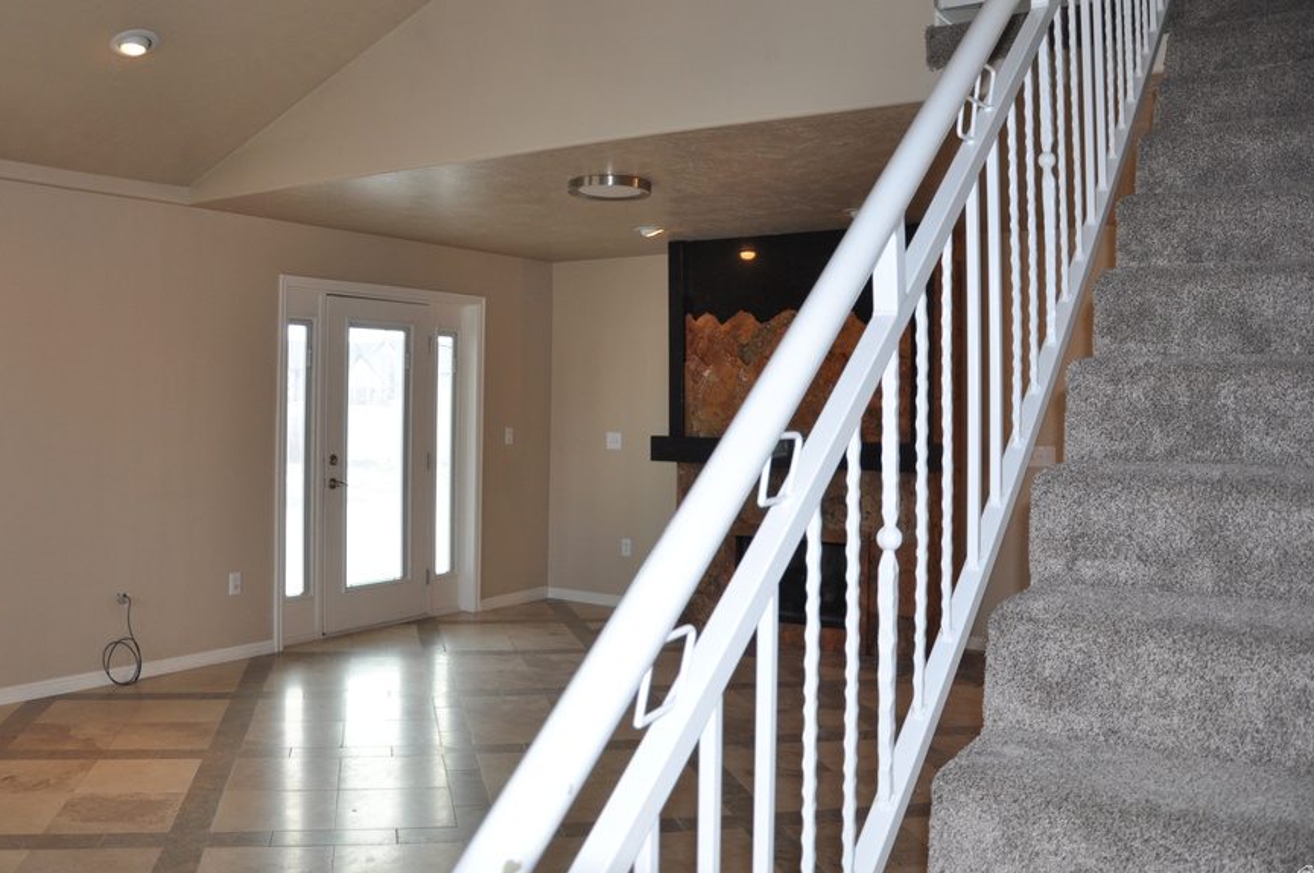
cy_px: 371
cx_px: 543
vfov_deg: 40.9
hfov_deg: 58.4
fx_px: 1167
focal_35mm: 32
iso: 360
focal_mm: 18
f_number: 3.5
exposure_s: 1/200
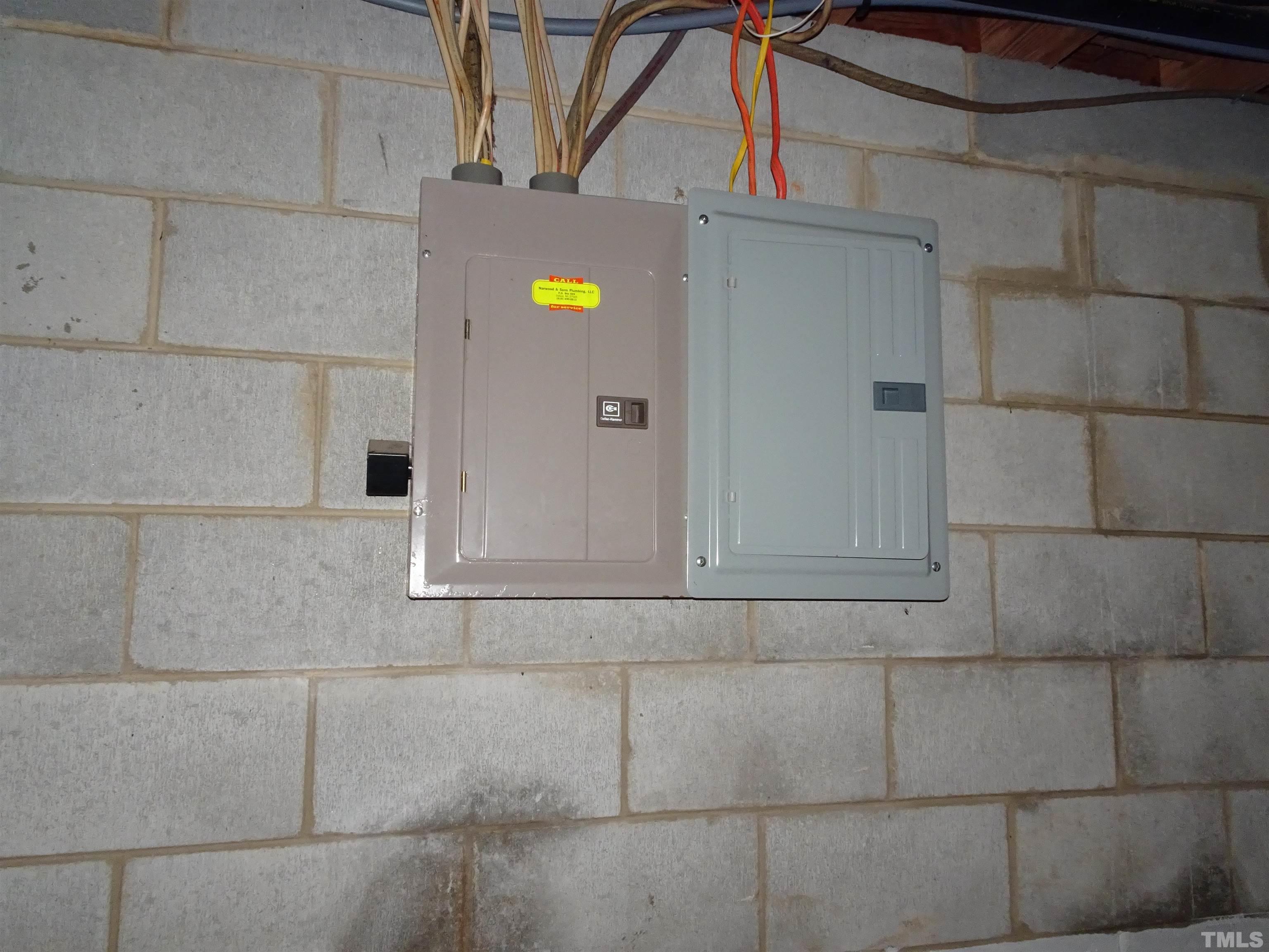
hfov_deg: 71.6
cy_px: 476
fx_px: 880
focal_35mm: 24
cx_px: 634
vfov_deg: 56.8
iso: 400
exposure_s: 1/30
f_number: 3.5
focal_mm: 4.1
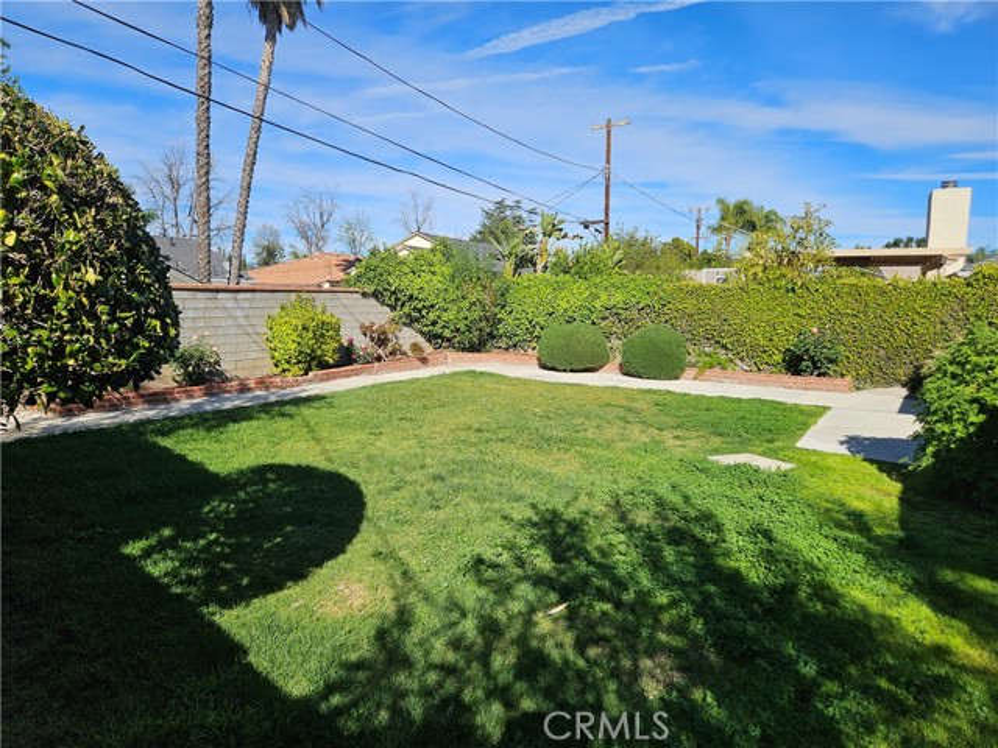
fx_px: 663
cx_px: 499
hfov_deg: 73.9
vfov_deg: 58.9
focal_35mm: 23
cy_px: 374
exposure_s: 1/2384
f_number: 1.8
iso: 25
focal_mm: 5.4
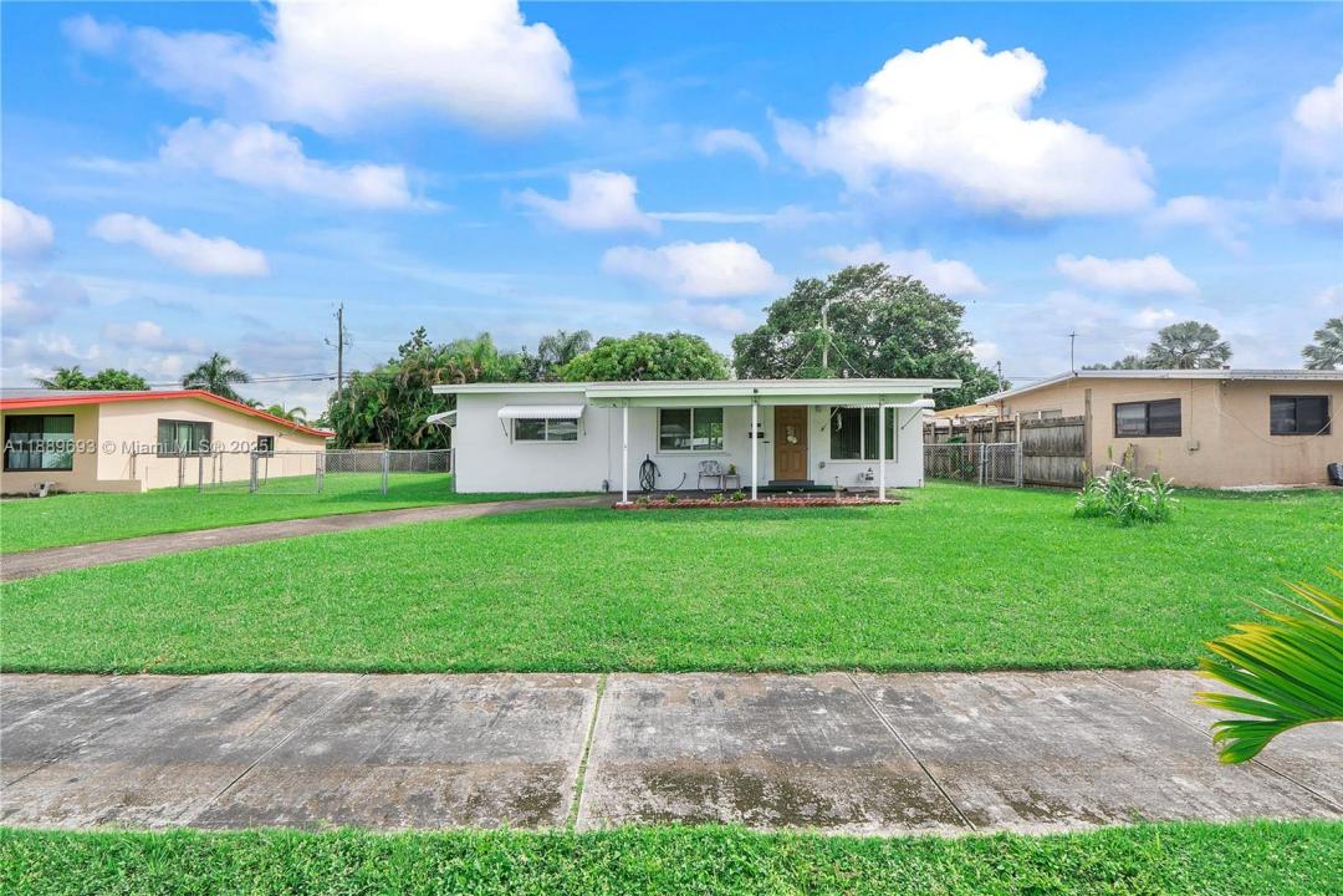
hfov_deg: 100.4
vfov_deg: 77.3
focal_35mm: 15
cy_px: 448
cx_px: 672
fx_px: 560
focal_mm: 10
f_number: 9
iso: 400
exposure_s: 1/800
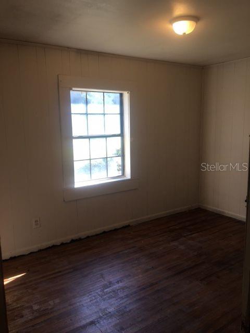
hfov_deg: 48.2
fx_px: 279
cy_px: 166
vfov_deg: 61.7
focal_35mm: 29
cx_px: 125
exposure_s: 1/60
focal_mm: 4.15
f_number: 2.2
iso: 25
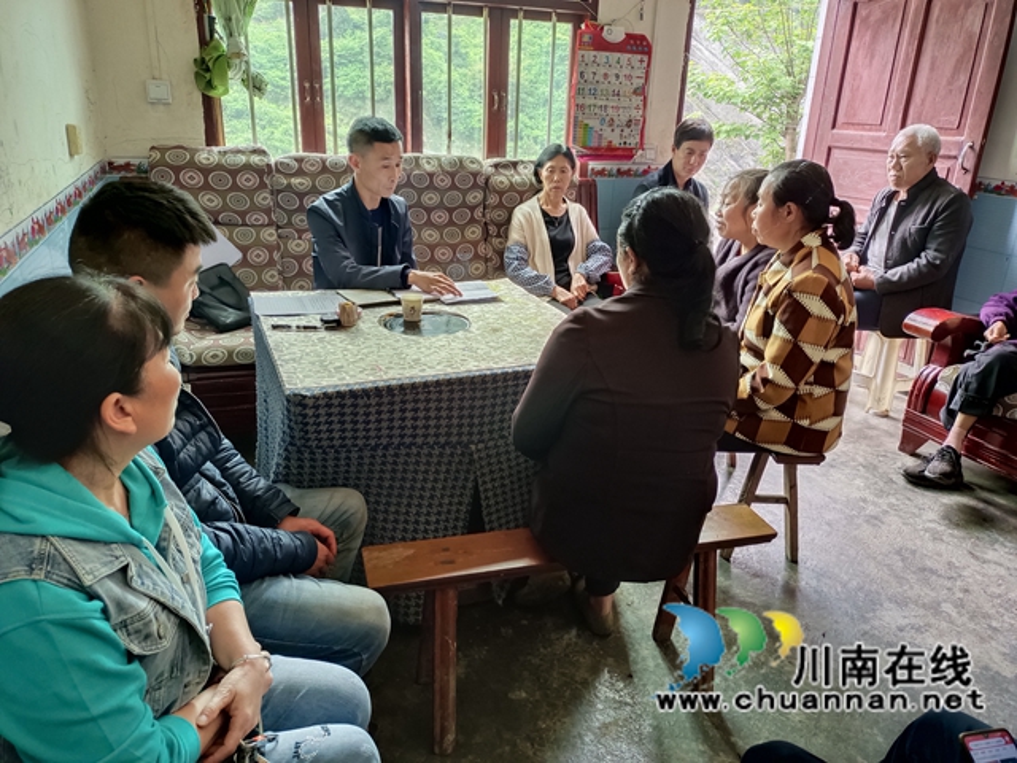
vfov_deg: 54.9
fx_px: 734
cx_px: 508
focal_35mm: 25
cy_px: 382
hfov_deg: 69.4
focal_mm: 4.71
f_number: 1.79
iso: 1091
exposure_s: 1/33.3
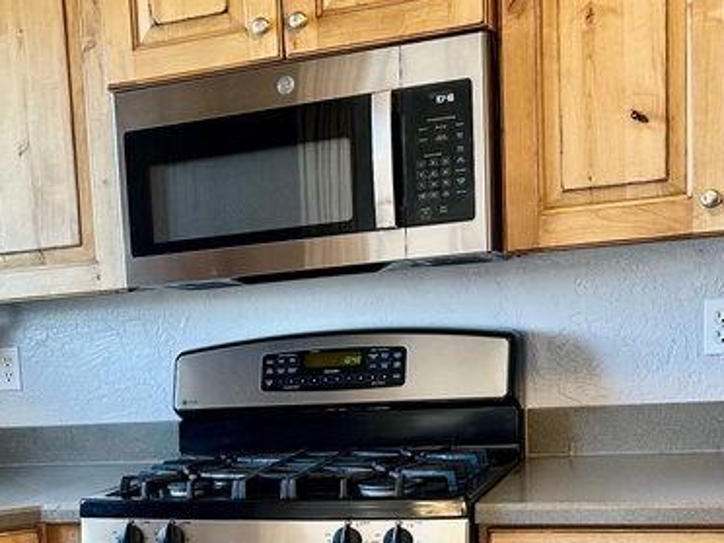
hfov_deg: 27.8
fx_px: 1380
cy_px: 543
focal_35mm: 66
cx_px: 12
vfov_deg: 21.5
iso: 160
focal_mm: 6.86
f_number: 1.78
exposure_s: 1/60
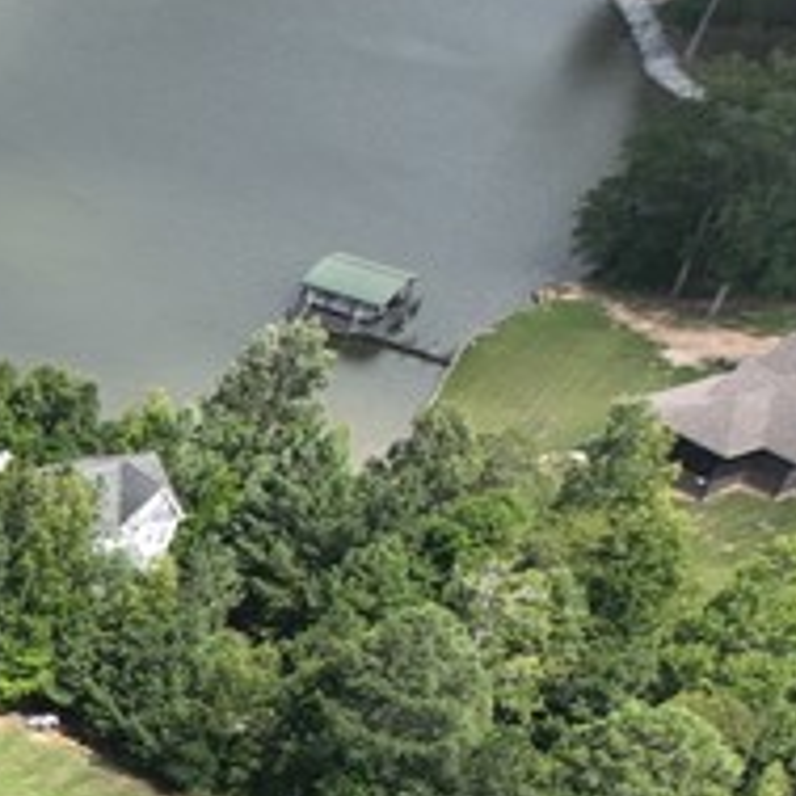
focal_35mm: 115
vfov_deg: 13.8
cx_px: -1348
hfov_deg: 11.4
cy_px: 1362
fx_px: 2992
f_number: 2.8
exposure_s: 1/160
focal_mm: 12.29
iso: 100
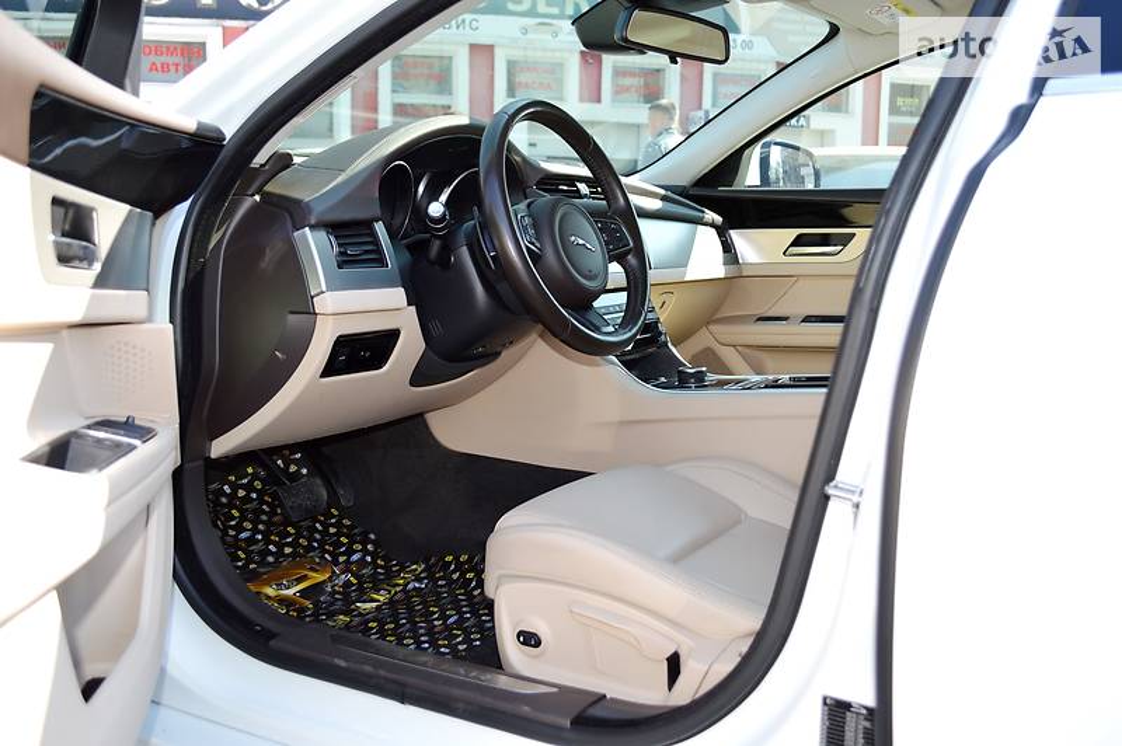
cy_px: 373
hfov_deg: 57.3
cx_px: 561
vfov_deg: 39.9
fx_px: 1028
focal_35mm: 33
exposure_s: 1/125
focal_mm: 22
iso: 100
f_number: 4
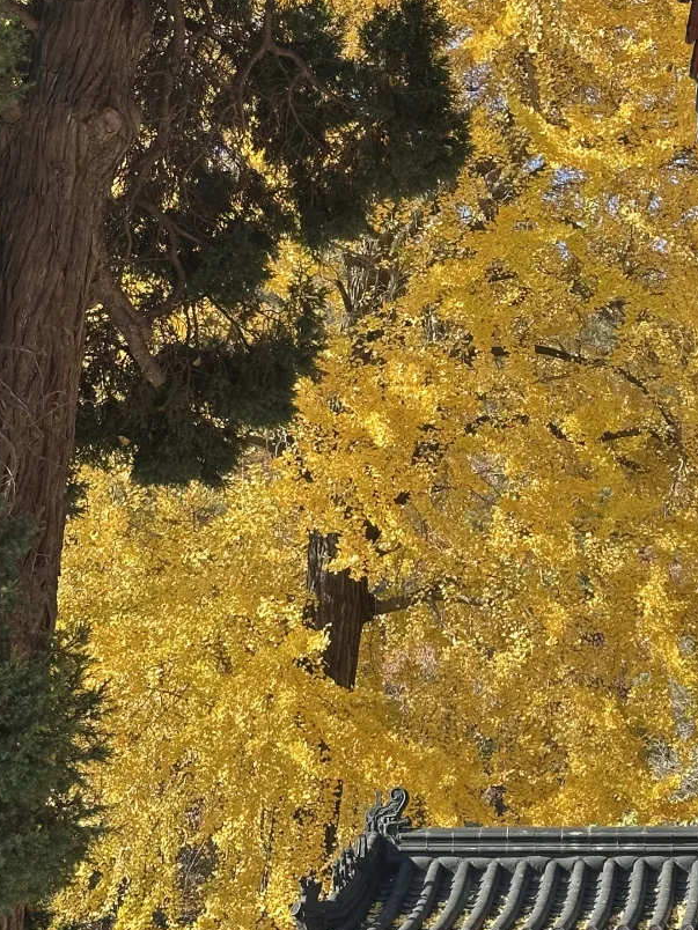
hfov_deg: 17.1
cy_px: 391
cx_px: 515
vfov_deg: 22.7
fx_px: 2312
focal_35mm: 86
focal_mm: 6.86
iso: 64
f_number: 1.78
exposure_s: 1/887
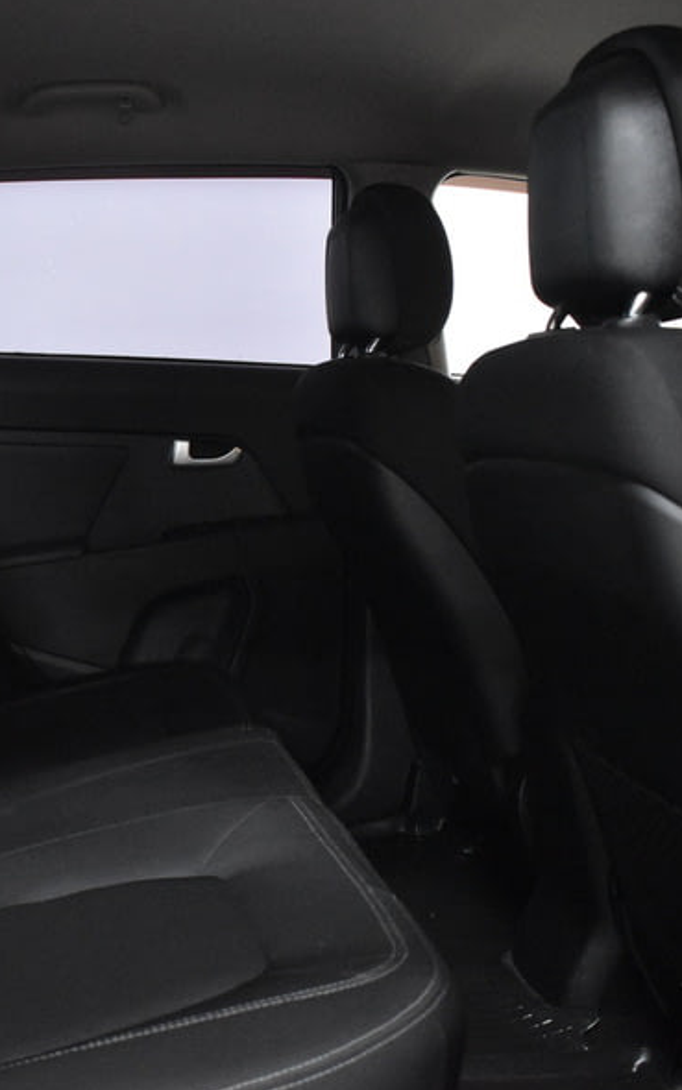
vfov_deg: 47.2
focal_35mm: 42
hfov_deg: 29.8
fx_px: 1248
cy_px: 543
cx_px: 133
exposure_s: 1/50
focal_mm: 18
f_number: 3.5
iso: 4500
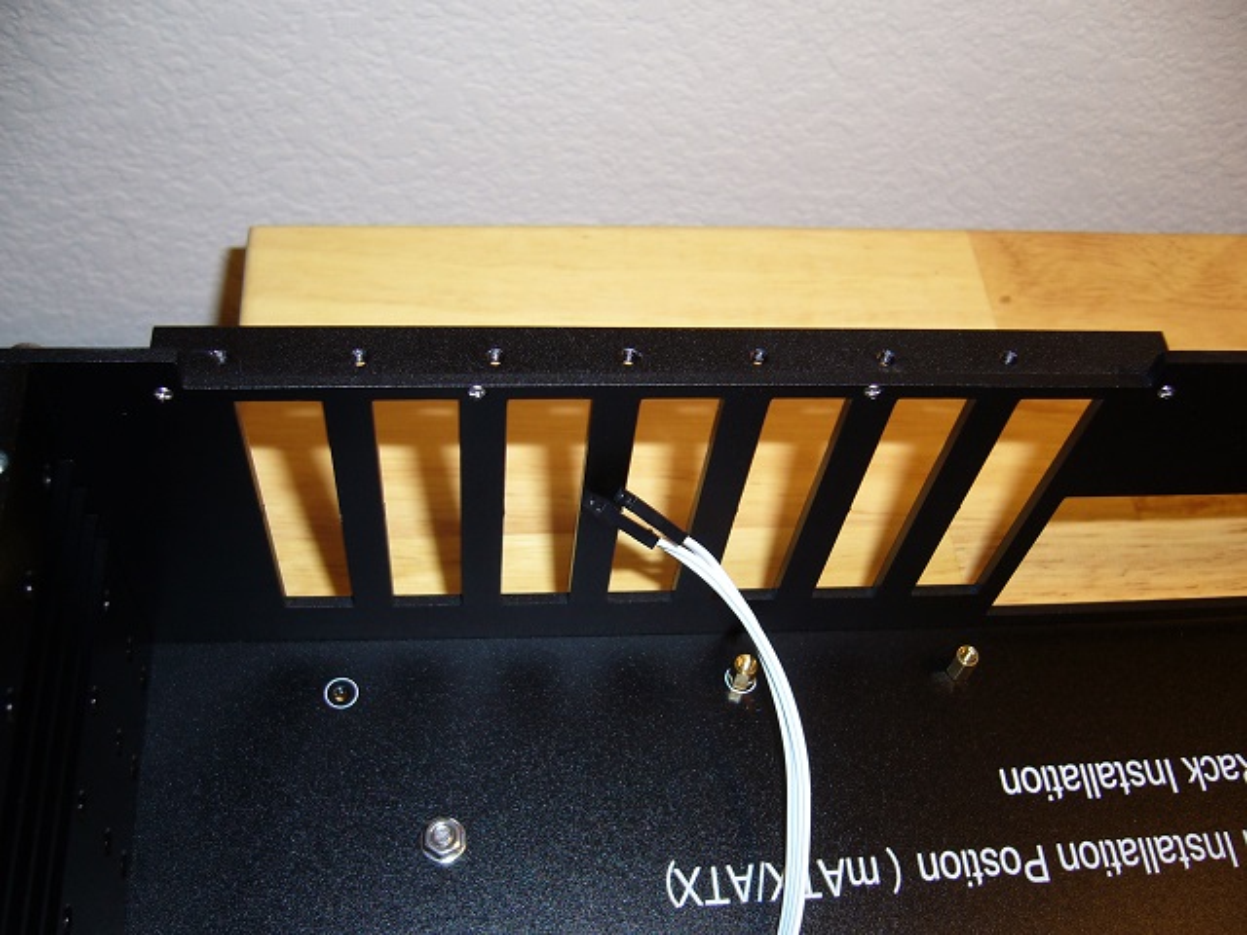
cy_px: 468
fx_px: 1261
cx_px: 624
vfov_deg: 40.7
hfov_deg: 52.6
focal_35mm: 35
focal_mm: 5.8
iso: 80
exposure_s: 1/30
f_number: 2.8
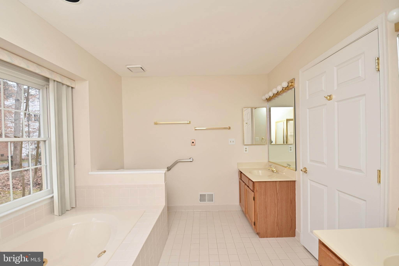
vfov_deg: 77.3
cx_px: 200
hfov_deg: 100.4
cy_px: 133
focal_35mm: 15
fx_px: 166
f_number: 7.1
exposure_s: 1/50
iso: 200
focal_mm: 10
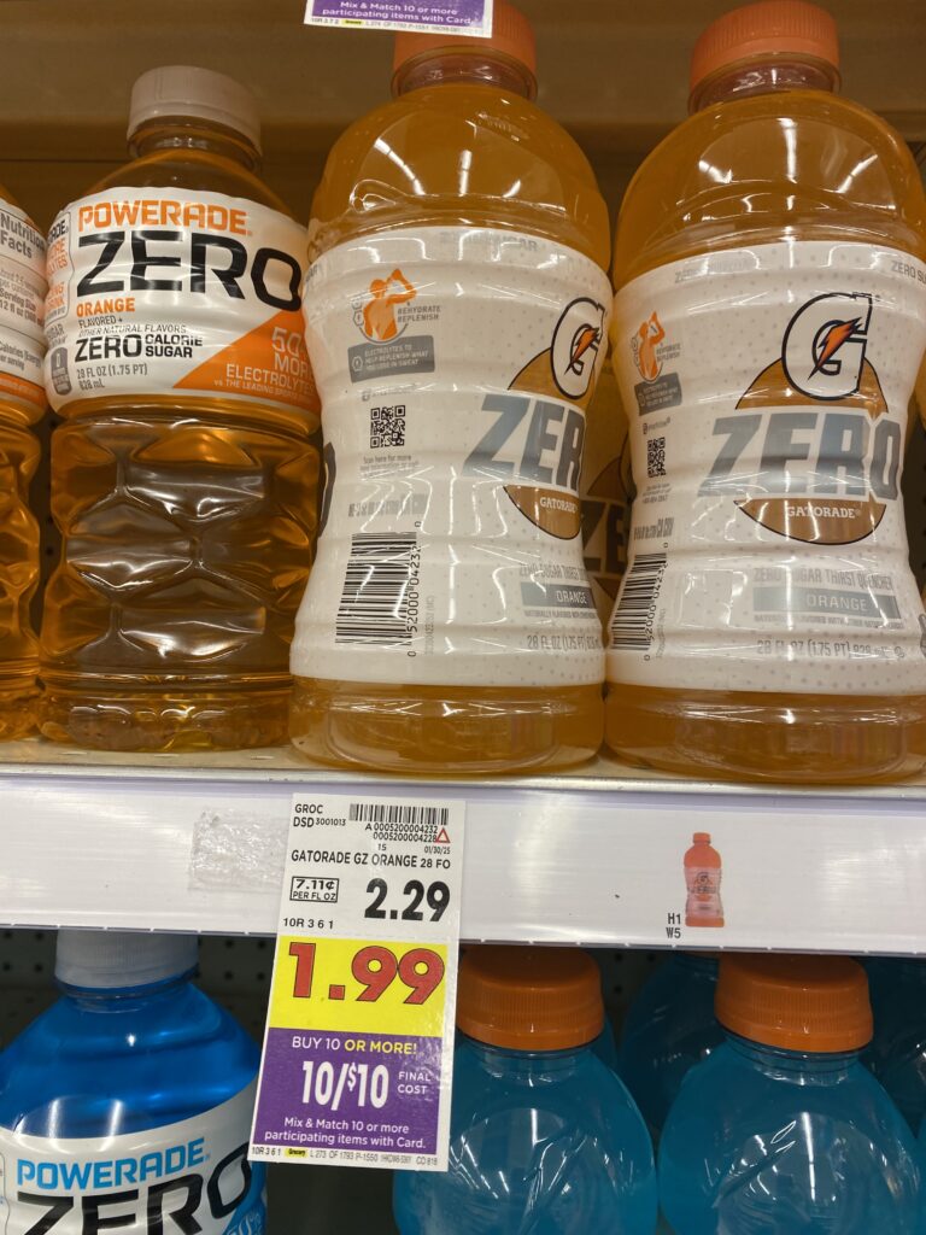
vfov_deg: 67.3
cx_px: 463
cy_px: 618
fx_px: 927
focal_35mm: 26
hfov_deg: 53.1
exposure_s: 1/59
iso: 64
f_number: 1.8
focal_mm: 4.25
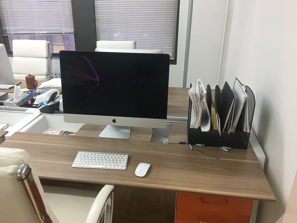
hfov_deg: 60.0
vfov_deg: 46.8
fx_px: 257
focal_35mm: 30
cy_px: 112
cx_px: 145
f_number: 2.2
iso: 50
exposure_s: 1/15
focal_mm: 4.15
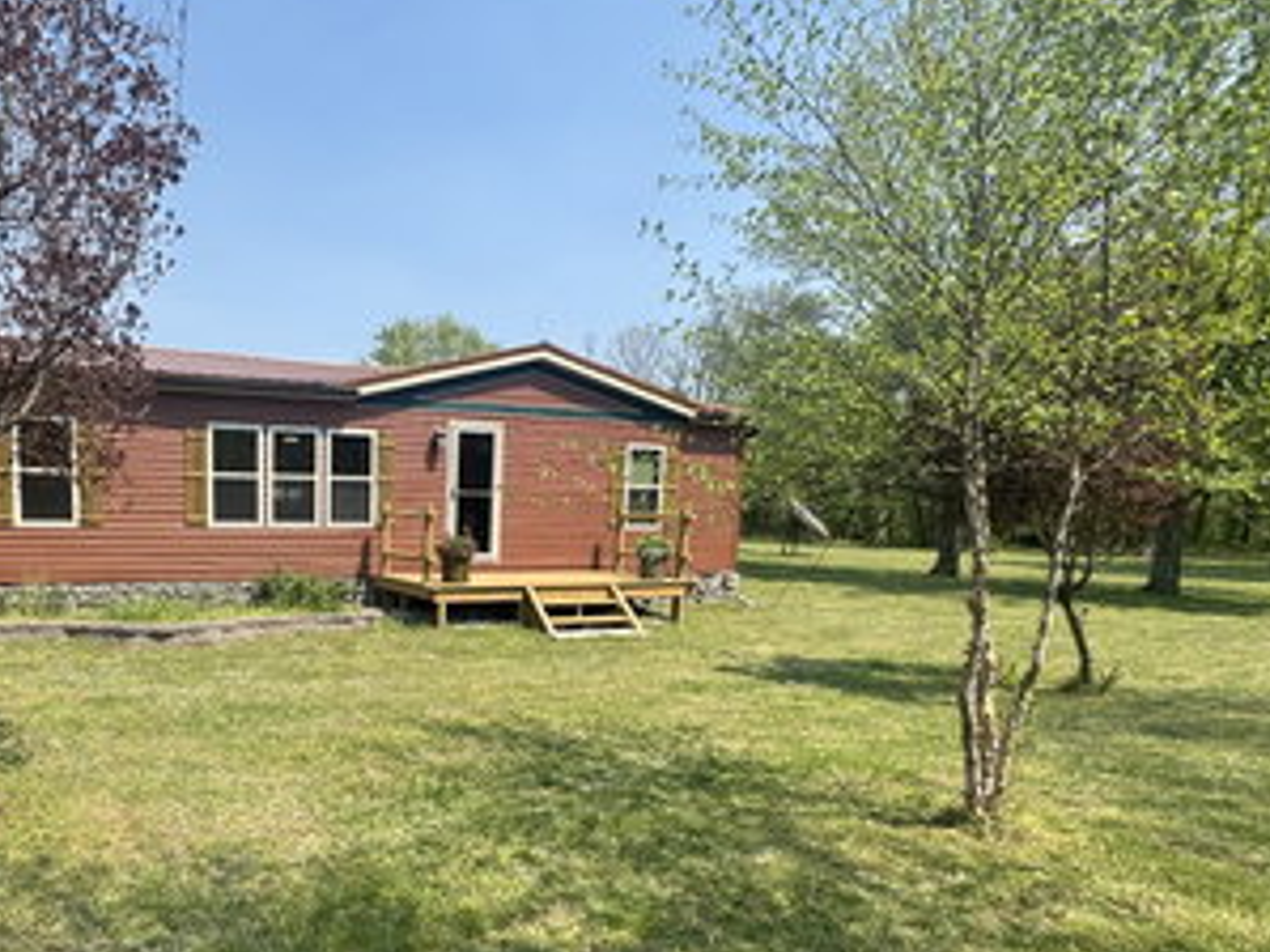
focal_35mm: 24
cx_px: 361
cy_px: 616
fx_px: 880
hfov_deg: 68.2
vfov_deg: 55.9
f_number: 2.2
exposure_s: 1/1277
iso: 50
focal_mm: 2.22
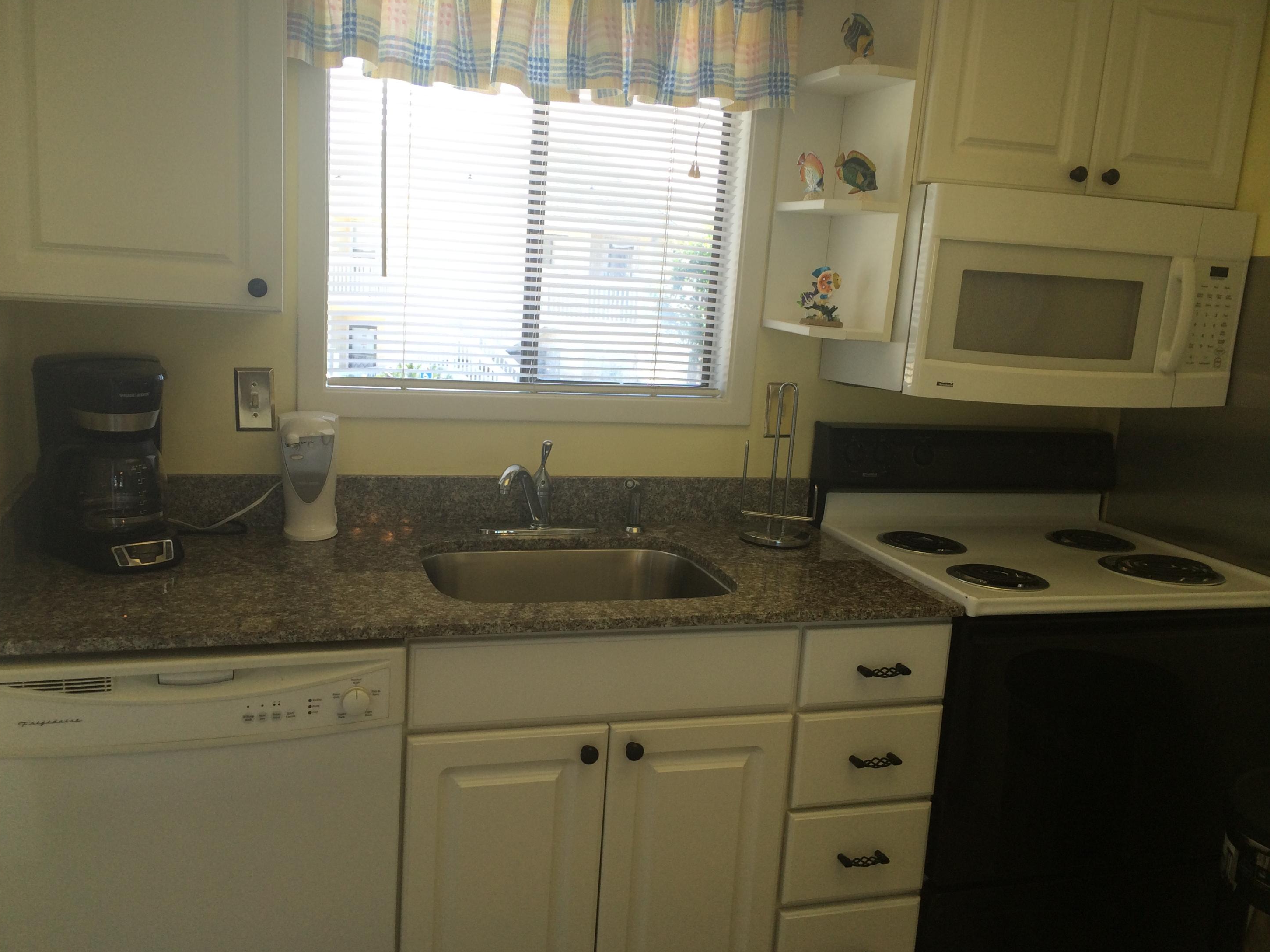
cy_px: 488
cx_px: 615
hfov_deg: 58.3
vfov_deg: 45.4
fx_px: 1137
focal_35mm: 31
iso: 32
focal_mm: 4.12
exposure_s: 1/124
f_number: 2.2
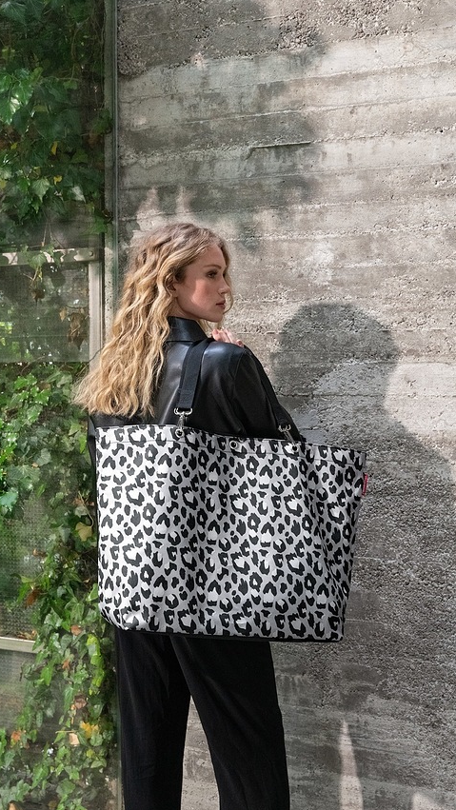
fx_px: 1031
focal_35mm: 48
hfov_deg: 24.9
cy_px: 412
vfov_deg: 42.9
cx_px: 201
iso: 4000
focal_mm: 45
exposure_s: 1/250
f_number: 5
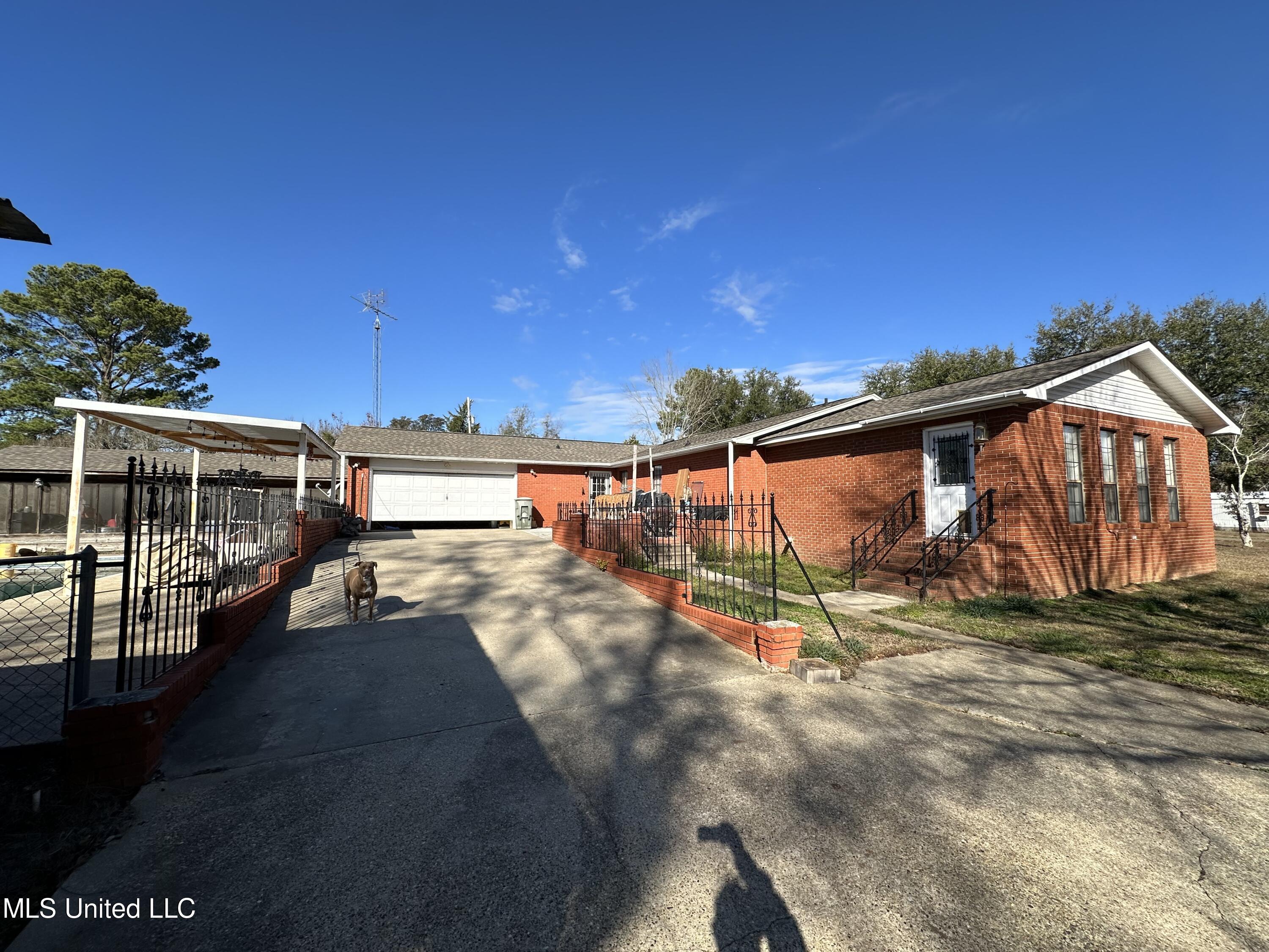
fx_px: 513
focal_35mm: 14
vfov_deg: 85.7
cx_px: 634
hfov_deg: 102.1
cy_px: 476
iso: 50
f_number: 2.2
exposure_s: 1/2020
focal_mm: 2.22
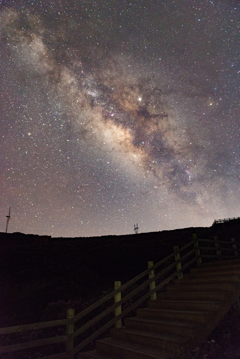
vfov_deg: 73.7
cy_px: 180
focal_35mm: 24
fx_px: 240
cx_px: 120
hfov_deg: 53.2
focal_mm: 24
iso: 5000
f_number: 2.8
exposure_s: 13
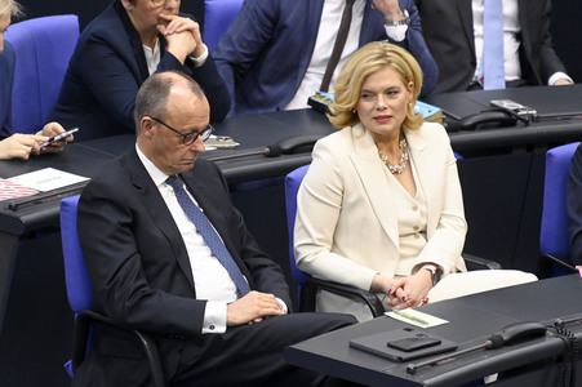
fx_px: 8077
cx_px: 291
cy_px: 194
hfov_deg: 4.1
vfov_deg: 2.7
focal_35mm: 500
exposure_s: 1/500
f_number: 5.6
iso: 10000
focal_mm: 500
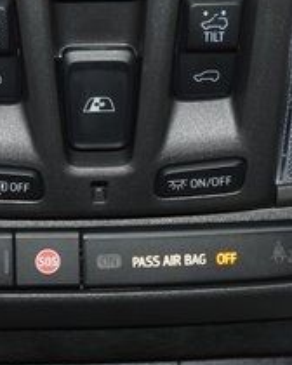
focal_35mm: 103
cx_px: 104
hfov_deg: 14.9
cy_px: 72
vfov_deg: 18.5
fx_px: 1113
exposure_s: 1/50
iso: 560
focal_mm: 24
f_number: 3.8
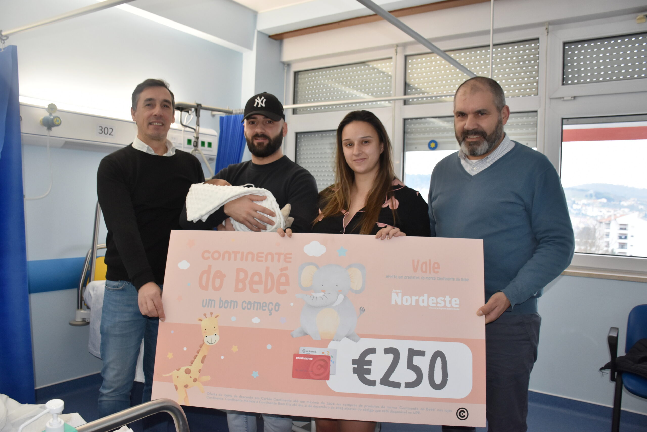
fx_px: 485
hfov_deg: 67.4
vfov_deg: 47.9
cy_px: 216
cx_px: 324
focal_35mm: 27
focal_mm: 18
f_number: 5.6
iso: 800
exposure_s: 1/125
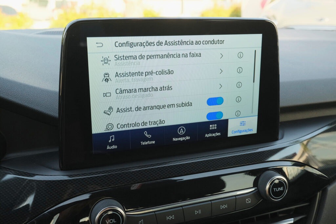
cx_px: 168
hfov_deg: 50.7
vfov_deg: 35.1
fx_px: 355
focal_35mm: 38
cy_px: 112
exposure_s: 1/200
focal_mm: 25.6
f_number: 8
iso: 2000
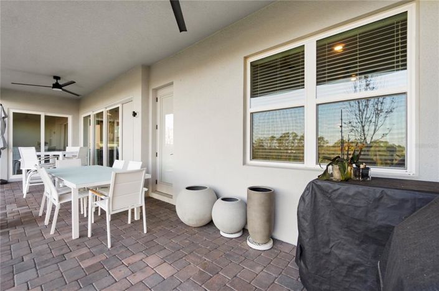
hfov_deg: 100.5
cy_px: 146
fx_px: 183
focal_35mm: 15
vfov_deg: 77.2
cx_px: 220
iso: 100
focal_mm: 10
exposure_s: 1/5
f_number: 8
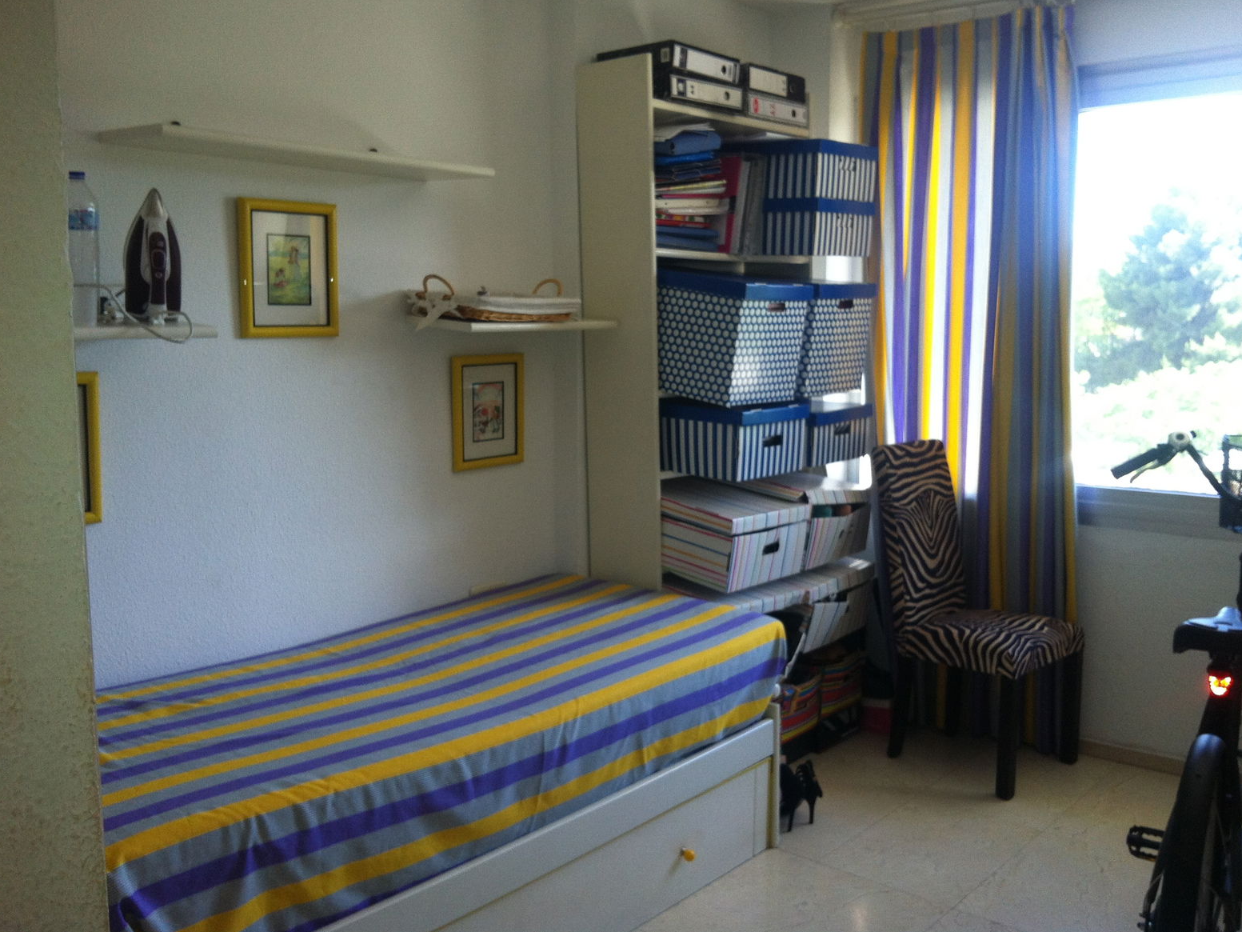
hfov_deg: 51.3
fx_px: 1292
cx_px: 605
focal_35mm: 36
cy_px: 456
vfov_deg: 39.7
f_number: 2.8
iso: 100
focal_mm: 3.85
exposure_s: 1/17
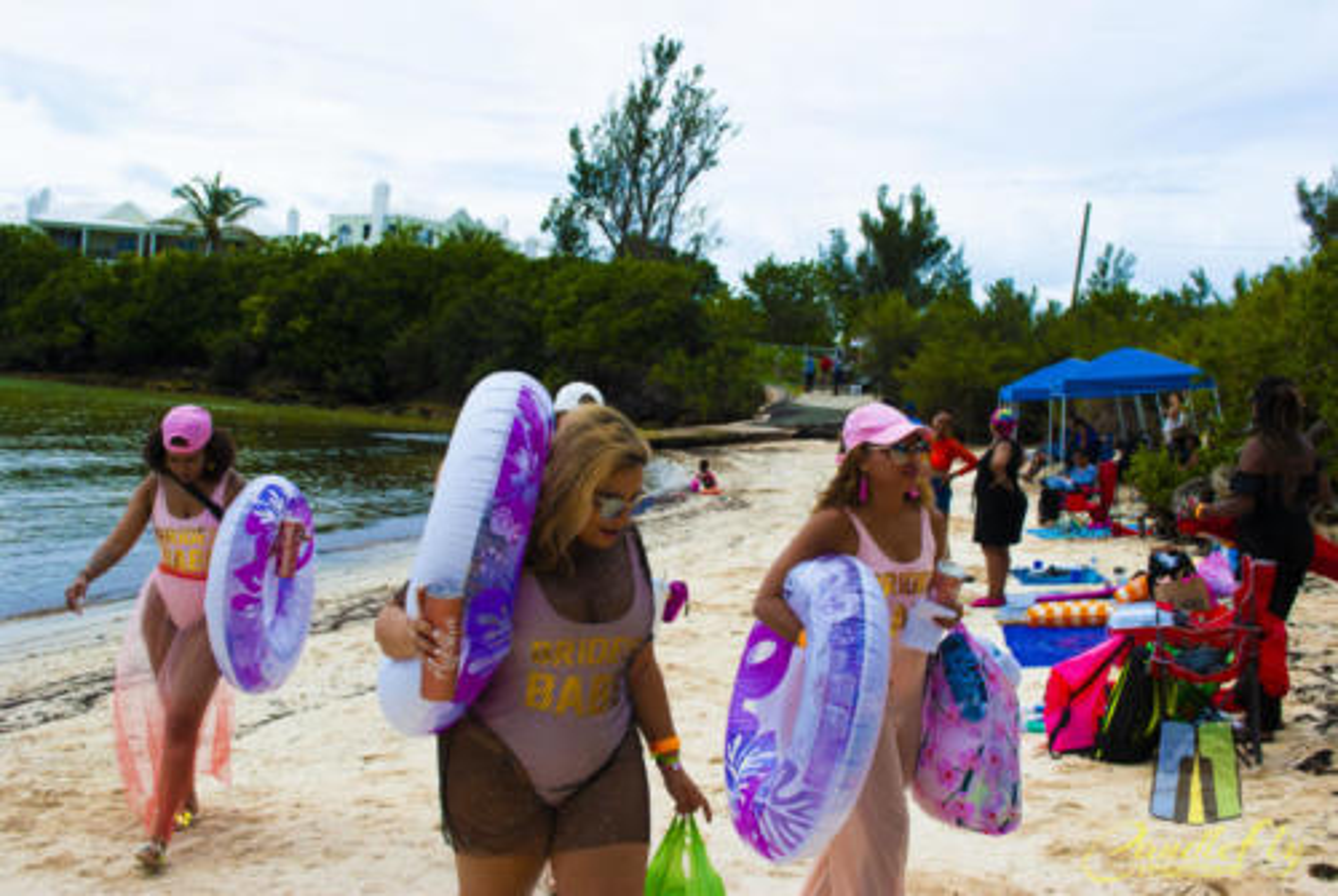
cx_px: 669
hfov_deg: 44.9
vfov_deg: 30.9
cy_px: 448
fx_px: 1619
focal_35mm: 44
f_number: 9
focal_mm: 29
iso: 100
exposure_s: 1/320
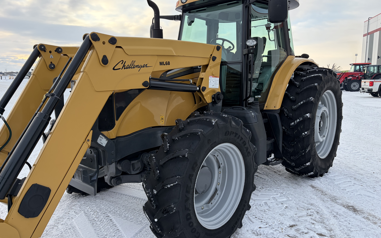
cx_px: 188
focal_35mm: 28
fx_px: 291
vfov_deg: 44.5
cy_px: 119
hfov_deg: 66.5
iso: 64
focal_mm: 5.96
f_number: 1.6
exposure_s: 1/539
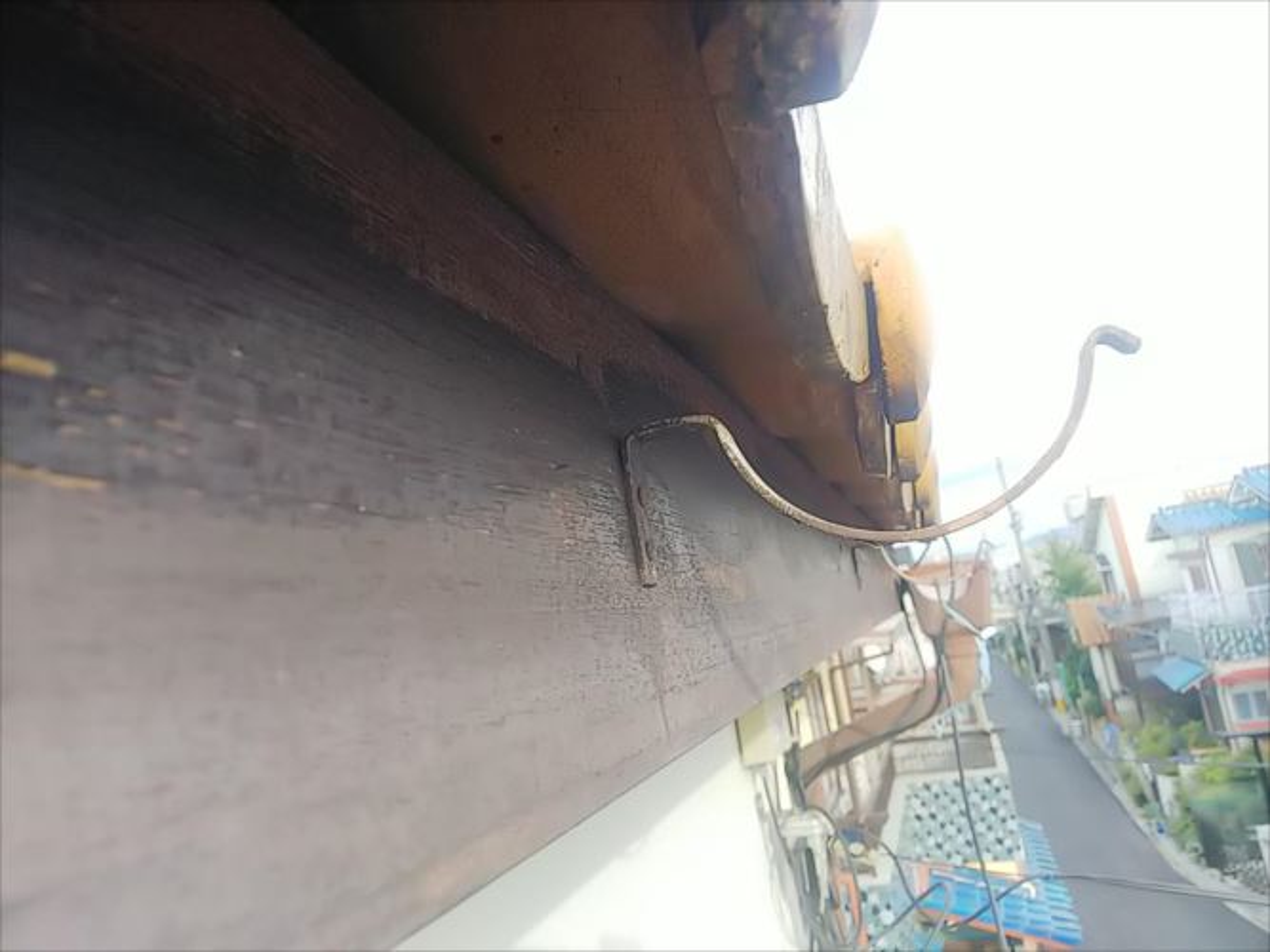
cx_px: 635
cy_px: 476
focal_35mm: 22
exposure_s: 1/120
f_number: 1.94
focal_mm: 3.4
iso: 40
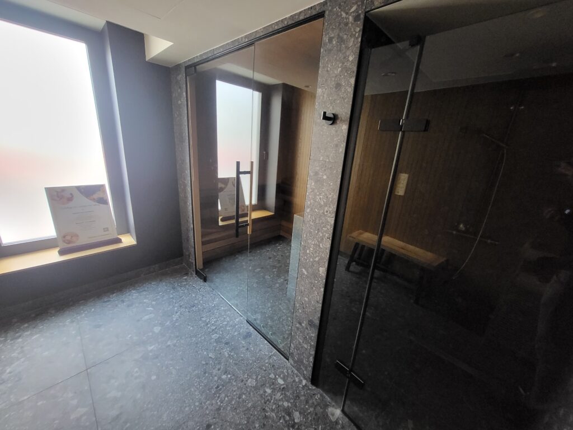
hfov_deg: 106.2
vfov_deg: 89.9
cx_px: 286
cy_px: 215
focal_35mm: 13
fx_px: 215
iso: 640
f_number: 2.2
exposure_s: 1/25
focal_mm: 1.74
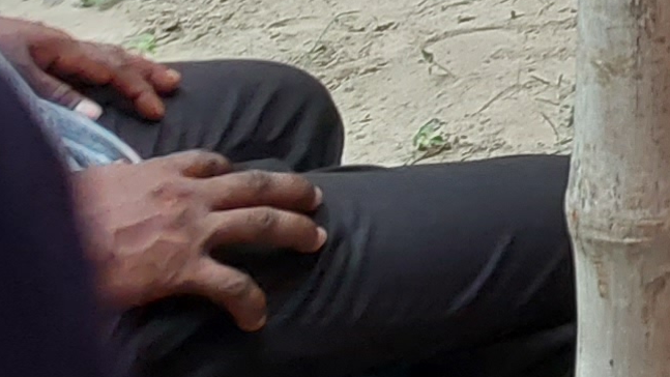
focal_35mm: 206
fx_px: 3660
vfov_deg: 5.5
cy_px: -757
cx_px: 2076
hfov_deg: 8.5
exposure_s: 1/50
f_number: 1.8
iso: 32
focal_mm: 4.6
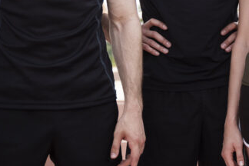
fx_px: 595
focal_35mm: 86
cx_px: 232
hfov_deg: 22.9
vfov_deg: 15.4
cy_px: -20
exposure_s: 1/4000
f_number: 2.8
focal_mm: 31
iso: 500
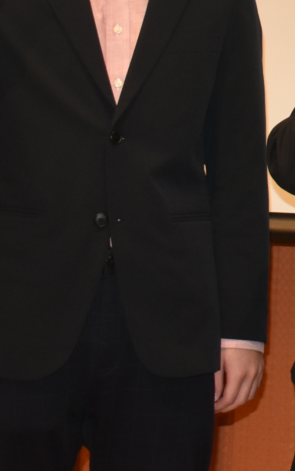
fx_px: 1929
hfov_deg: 8.1
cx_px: 677
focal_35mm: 150
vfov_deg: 13.7
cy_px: -46
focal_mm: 28
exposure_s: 1/125
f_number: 5.6
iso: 800
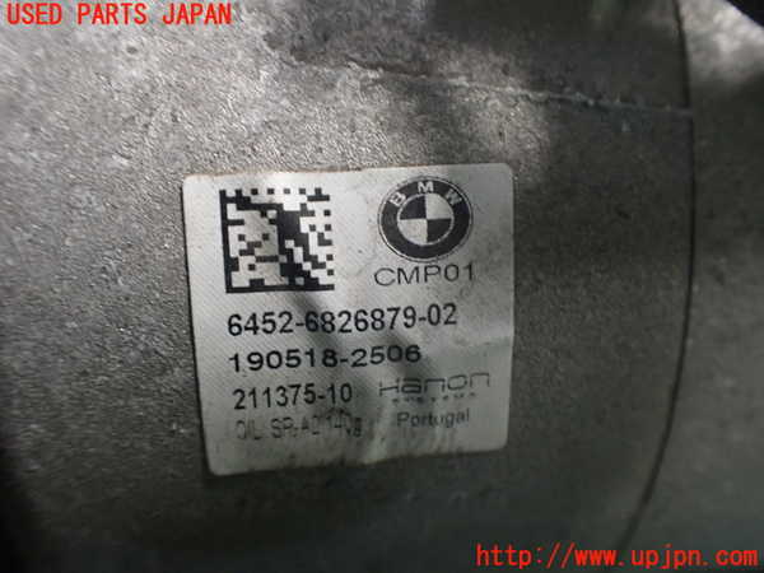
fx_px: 662
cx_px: 382
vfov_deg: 46.8
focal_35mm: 30
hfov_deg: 60.0
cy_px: 286
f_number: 2.3
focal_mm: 5.4
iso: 800
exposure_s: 1/30
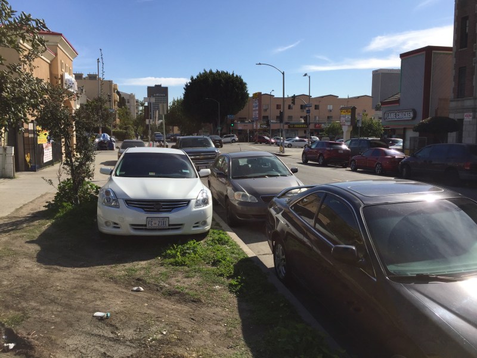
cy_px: 179
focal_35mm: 29
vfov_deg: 48.2
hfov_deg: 61.7
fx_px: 400
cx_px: 238
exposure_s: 1/2639
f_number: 2.2
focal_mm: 4.15
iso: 32
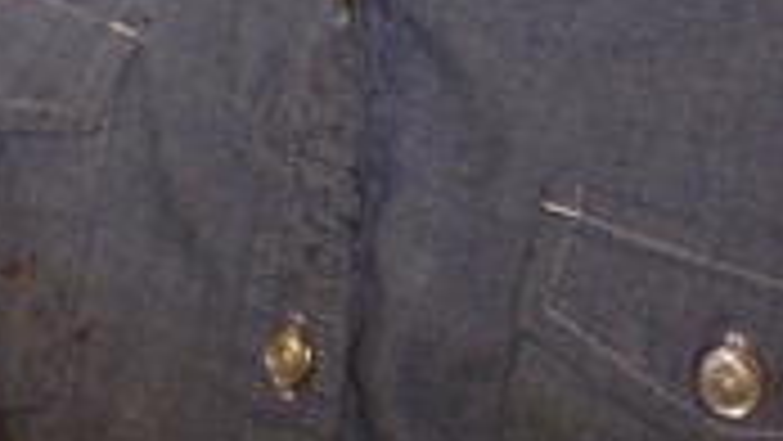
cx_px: 270
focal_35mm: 99
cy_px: -410
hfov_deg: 21.5
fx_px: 2056
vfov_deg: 11.2
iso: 50
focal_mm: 4.12
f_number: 2.4
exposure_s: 1/29
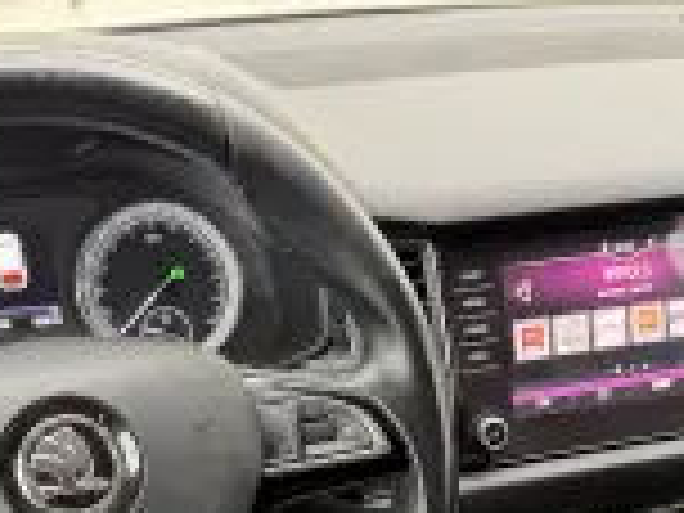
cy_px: 572
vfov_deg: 23.9
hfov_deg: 33.8
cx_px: 310
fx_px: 1126
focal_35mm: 57
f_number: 1.78
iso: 250
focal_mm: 6.76
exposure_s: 1/60
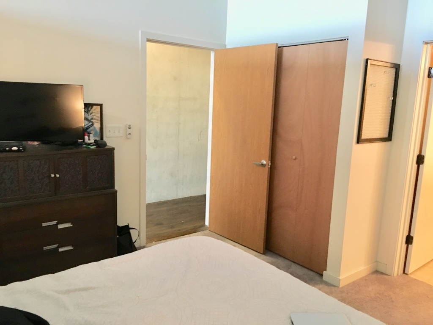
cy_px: 162
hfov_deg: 61.7
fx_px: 363
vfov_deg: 48.2
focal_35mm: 29
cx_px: 216
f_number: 2.2
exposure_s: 1/17
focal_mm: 4.15
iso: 200
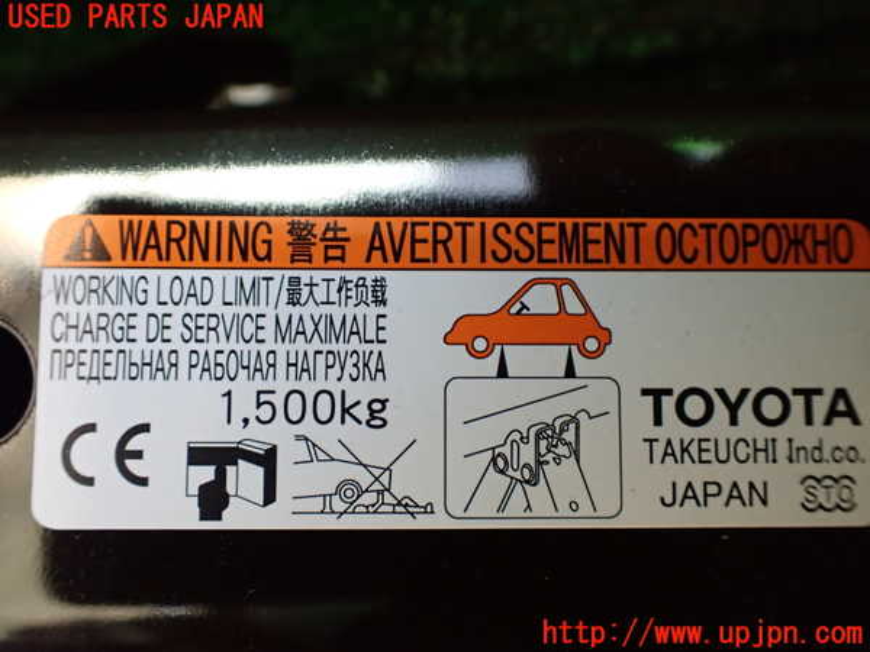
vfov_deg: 46.8
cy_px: 326
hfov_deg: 60.0
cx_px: 435
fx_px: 754
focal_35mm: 30
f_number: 2.3
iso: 800
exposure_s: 1/80
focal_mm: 5.4
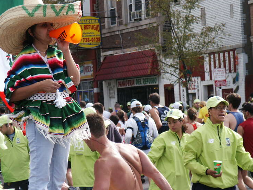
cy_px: 97
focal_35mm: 152
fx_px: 1111
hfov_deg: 13.0
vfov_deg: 9.8
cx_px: 131
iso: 64
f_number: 3.6
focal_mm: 28.23
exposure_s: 1/350
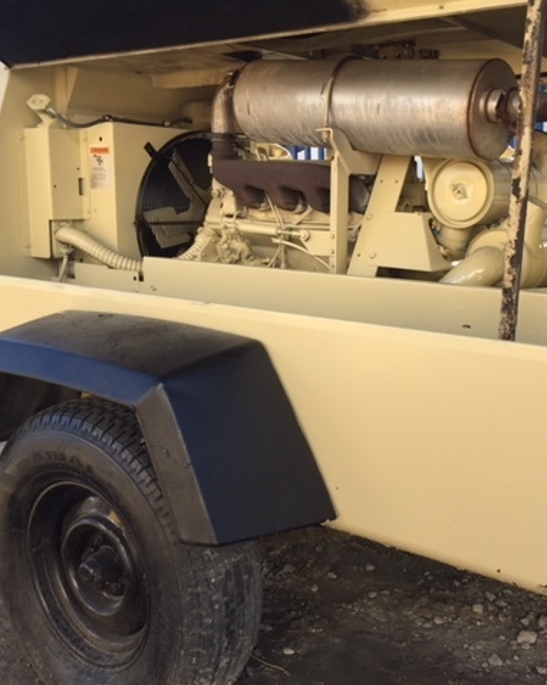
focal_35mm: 38
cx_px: 350
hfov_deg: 38.8
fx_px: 770
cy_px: 342
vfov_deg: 48.0
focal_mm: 4.15
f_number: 2.2
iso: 32
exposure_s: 1/395
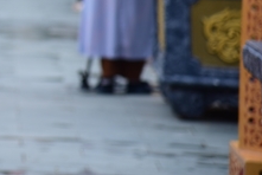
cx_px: -121
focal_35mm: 353
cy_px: -56
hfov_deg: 5.8
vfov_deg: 3.9
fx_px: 2572
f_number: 4
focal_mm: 120
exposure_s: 1/100
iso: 200
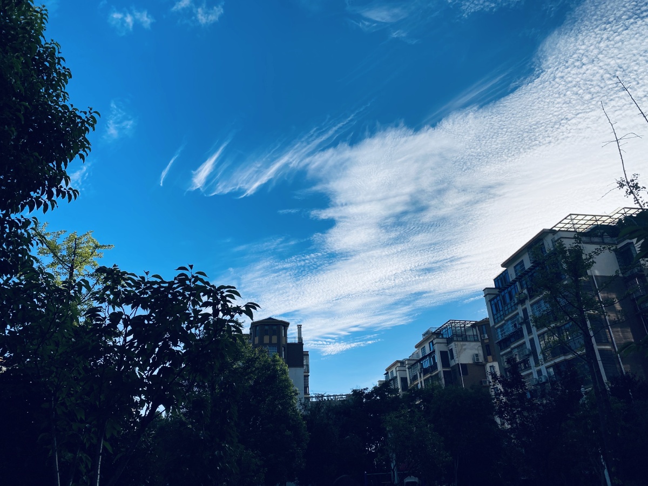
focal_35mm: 26
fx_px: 487
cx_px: 324
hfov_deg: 67.3
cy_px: 243
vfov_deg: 53.1
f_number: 1.8
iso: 32
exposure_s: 1/6452
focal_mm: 4.25
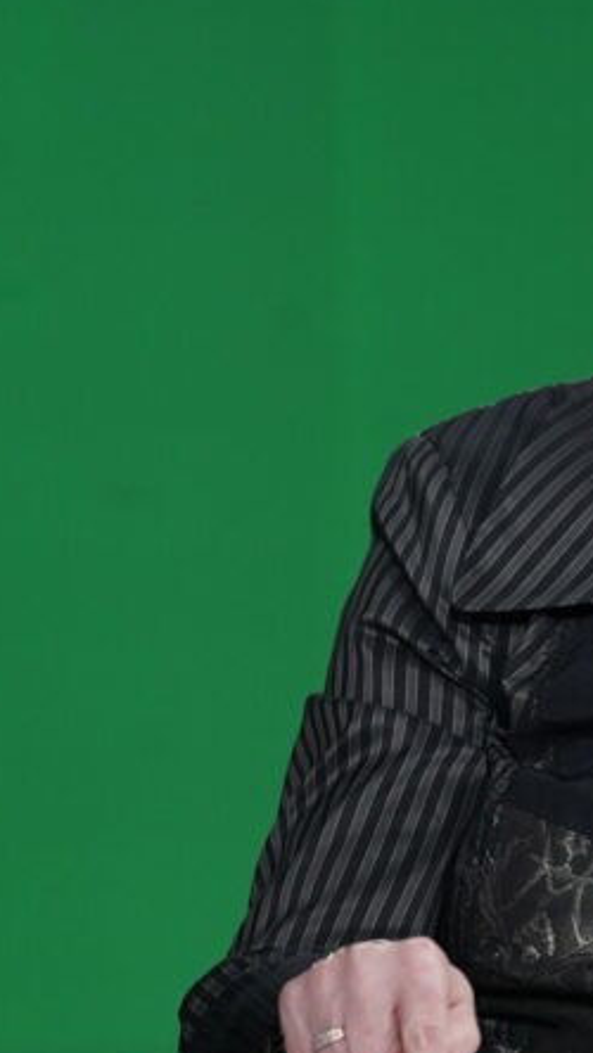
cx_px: 700
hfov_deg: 4.6
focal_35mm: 266
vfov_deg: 8.1
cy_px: 516
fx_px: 7430
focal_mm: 131
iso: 2500
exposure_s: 1/320
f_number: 5
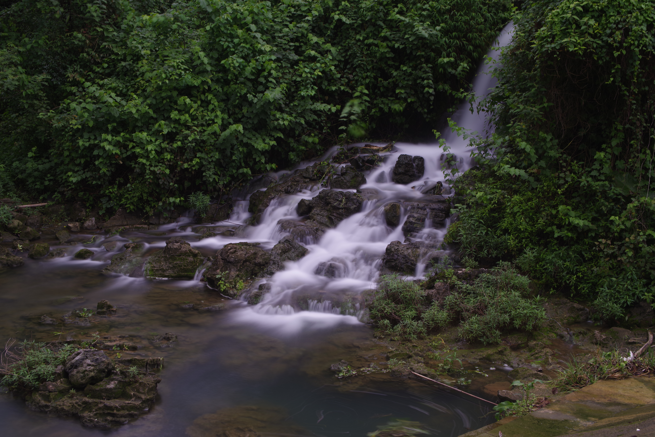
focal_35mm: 68
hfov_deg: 29.6
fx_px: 1238
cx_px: 328
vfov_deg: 20.0
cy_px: 218
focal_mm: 68
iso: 100
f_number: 11
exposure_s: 20
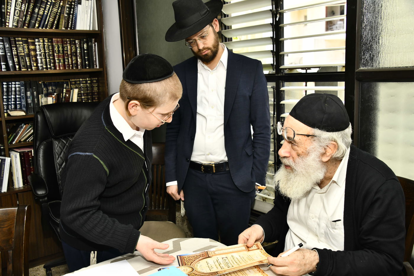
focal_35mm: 36
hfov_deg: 53.1
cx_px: 207
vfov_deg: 36.9
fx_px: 414
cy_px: 138
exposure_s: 1/200
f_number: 5.6
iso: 500
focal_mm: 36
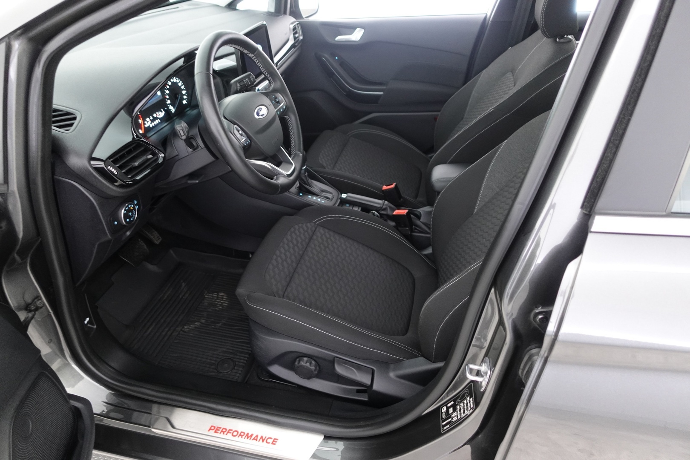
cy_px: 230
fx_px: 460
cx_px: 345
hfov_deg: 73.7
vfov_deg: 53.1
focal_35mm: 24
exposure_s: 1/15
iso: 800
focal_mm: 9.4
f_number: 1.8
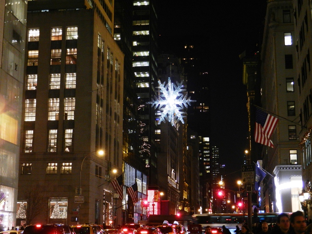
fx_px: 541
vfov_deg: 24.4
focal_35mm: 60
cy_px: 117
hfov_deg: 32.2
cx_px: 156
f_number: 4.5
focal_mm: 10.9
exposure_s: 1/15
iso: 560
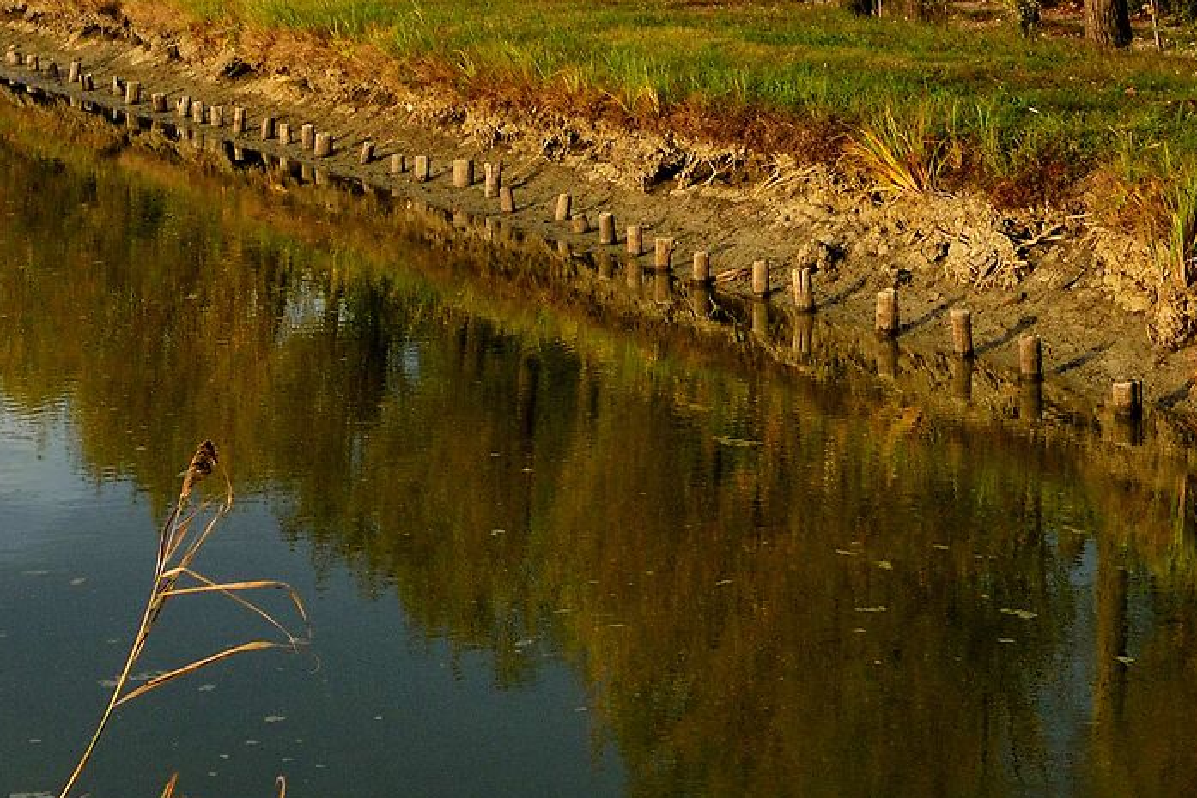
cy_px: -307
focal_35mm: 124
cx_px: 893
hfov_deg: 16.4
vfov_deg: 10.8
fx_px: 4124
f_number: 9
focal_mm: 24
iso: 200
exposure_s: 1/80
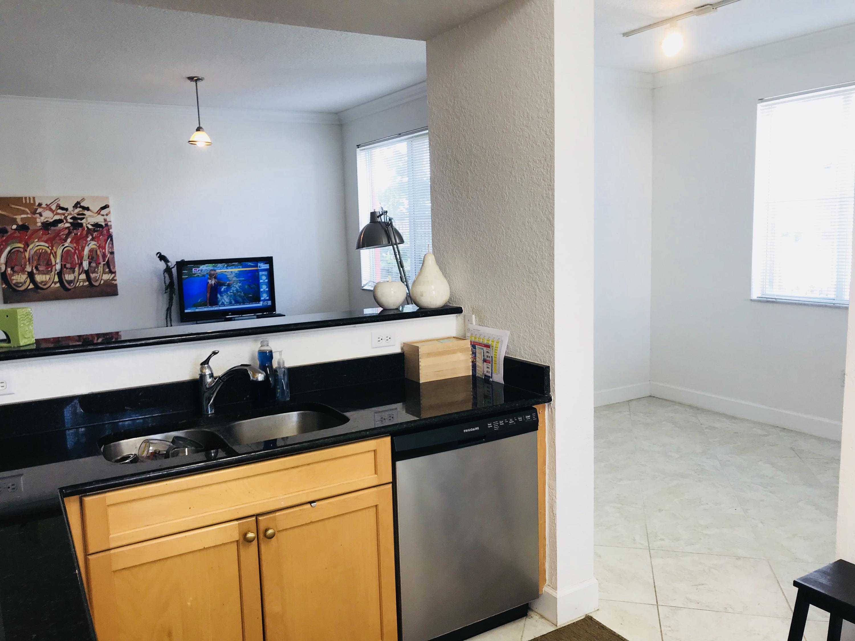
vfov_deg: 49.7
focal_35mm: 28
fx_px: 692
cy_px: 320
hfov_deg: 63.4
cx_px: 428
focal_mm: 3.99
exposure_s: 1/40
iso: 25
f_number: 1.8
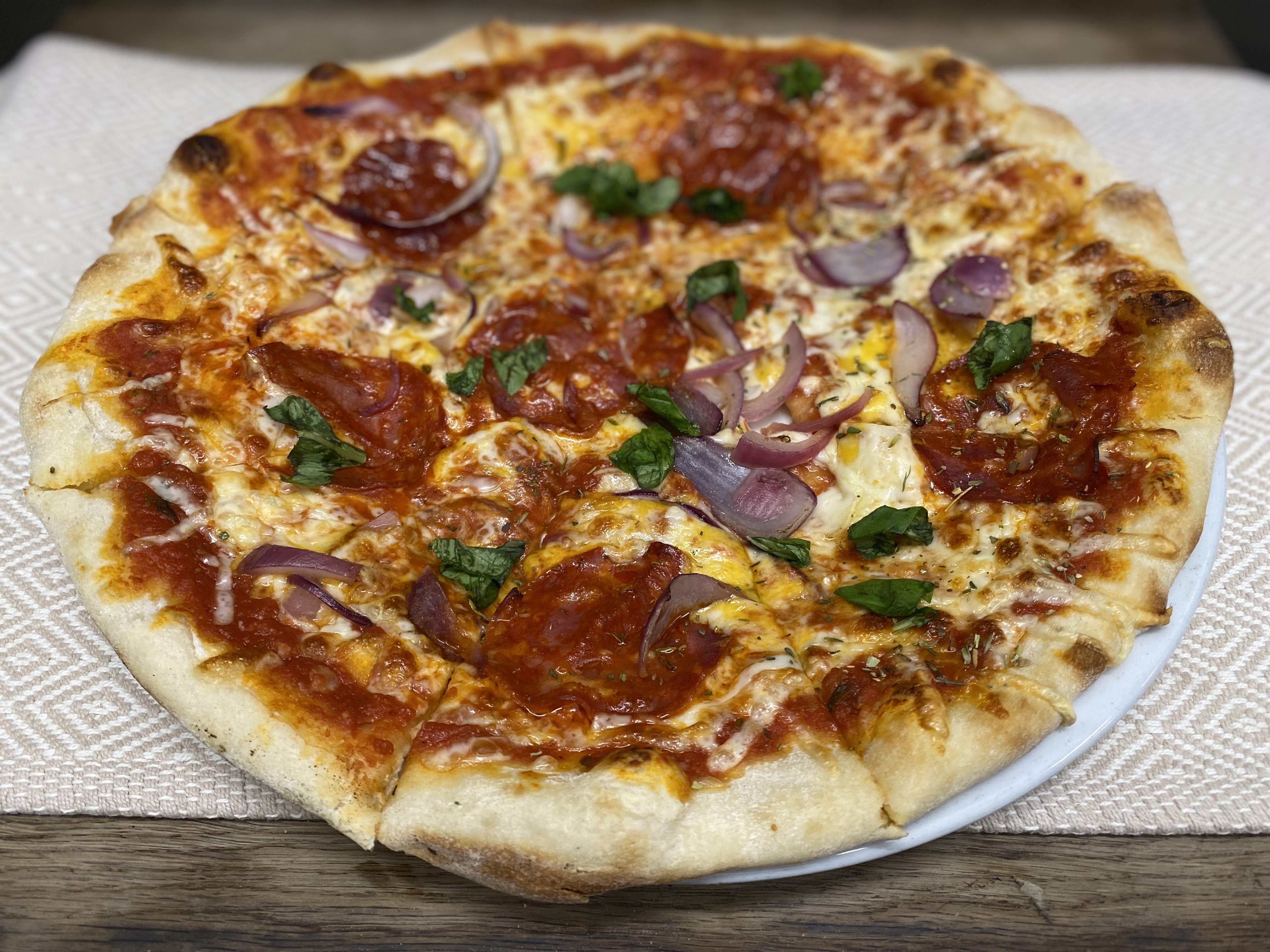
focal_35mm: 26
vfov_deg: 53.1
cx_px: 635
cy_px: 476
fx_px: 954
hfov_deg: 67.3
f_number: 1.8
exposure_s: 1/121
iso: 100
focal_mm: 4.25
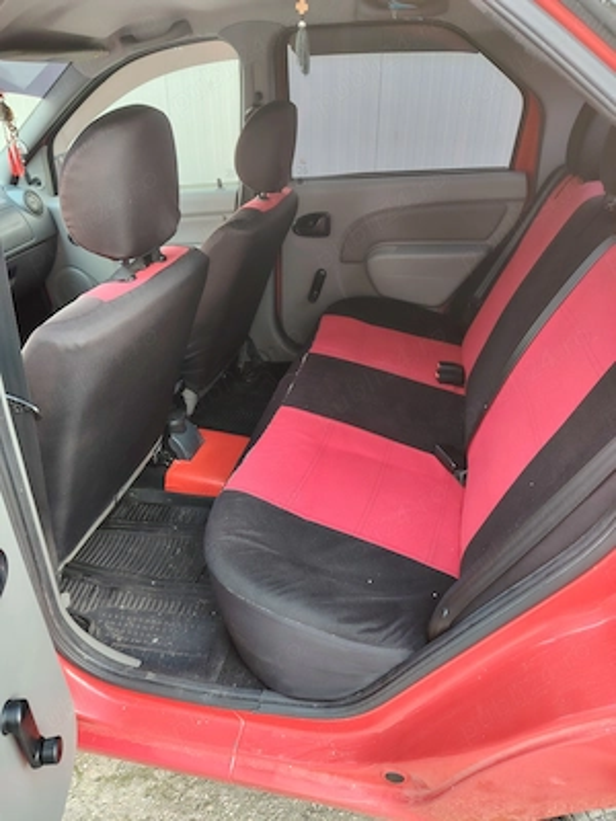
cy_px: 410
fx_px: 569
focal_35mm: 24
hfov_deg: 56.8
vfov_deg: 71.6
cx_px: 308
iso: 275
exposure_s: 1/25
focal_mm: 5.25
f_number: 1.75
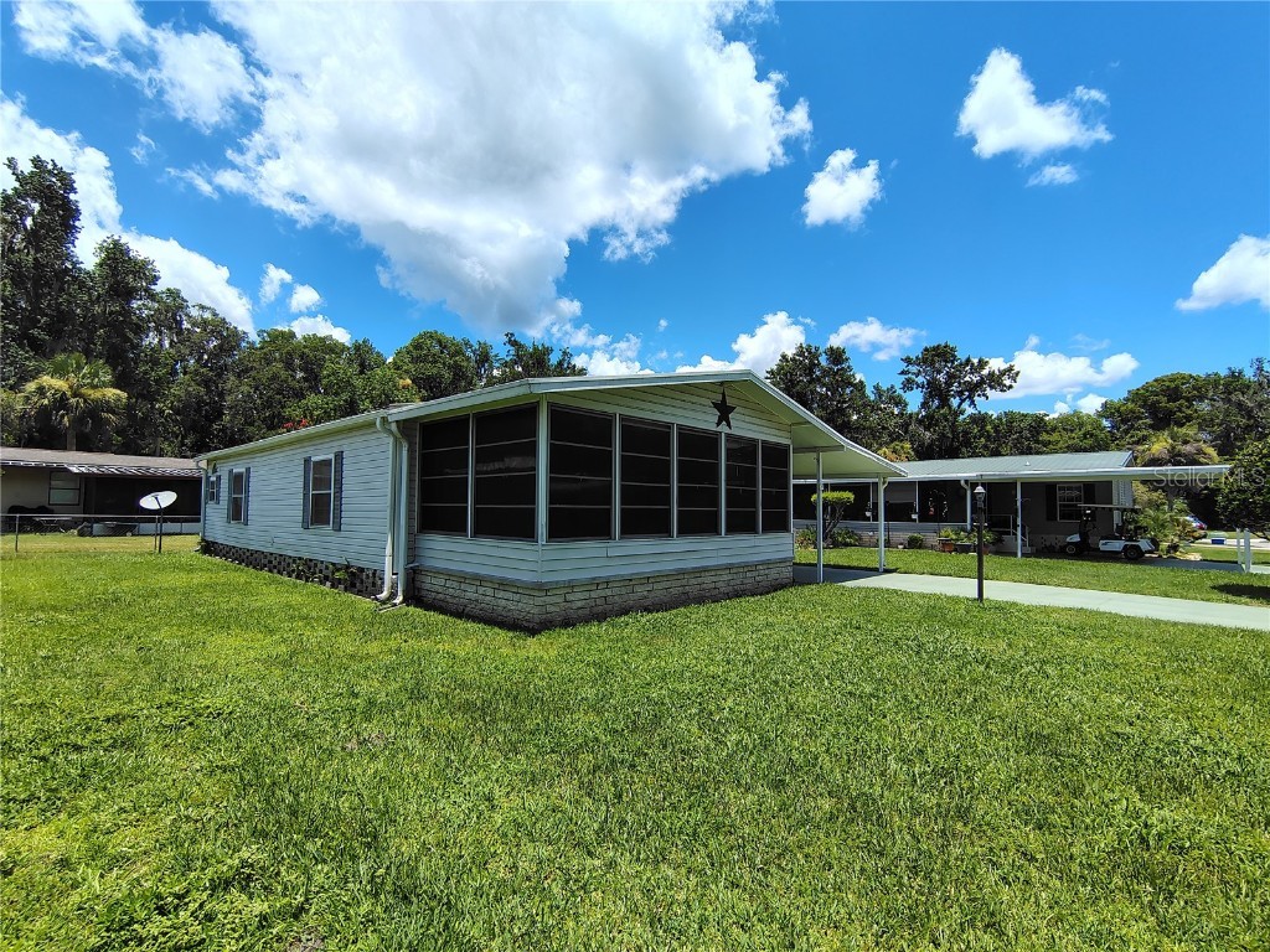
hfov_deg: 94.5
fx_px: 587
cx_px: 635
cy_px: 476
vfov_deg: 78.1
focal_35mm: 16
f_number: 2.2
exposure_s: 1/1139
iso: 100
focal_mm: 2.13
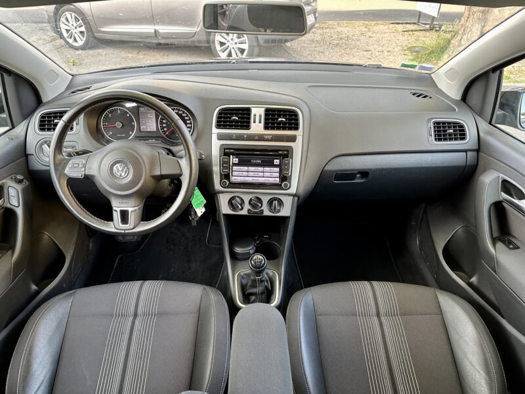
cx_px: 262
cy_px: 197
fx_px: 364
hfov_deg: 71.6
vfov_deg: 56.8
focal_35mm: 24
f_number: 1.78
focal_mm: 6.86
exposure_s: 1/74
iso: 200
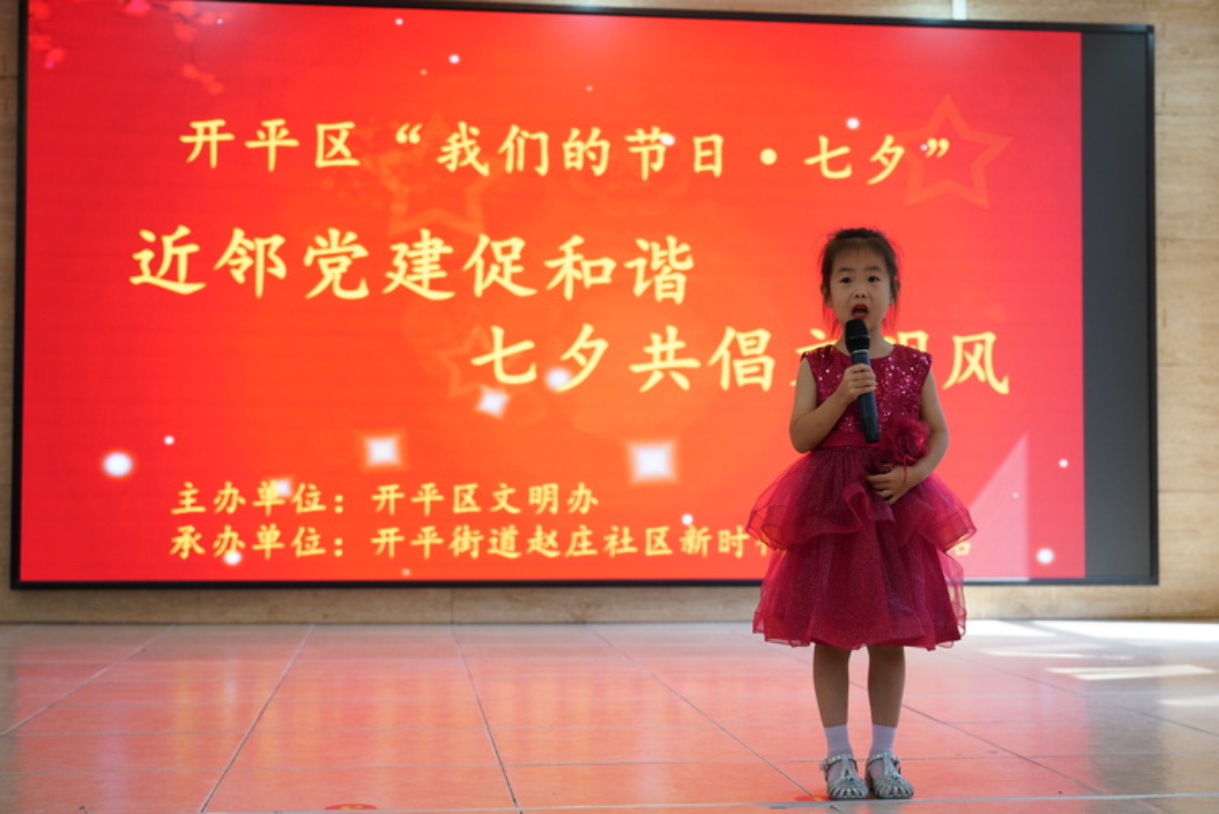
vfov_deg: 27.0
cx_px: 610
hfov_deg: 39.6
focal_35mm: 50
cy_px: 407
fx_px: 1694
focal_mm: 50
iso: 1600
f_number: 4.5
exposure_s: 1/200
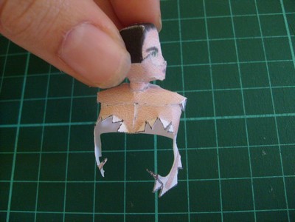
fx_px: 298
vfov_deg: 40.7
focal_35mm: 35
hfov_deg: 52.6
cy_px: 111
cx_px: 148
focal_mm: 5.8
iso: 200
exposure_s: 1/15
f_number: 2.8
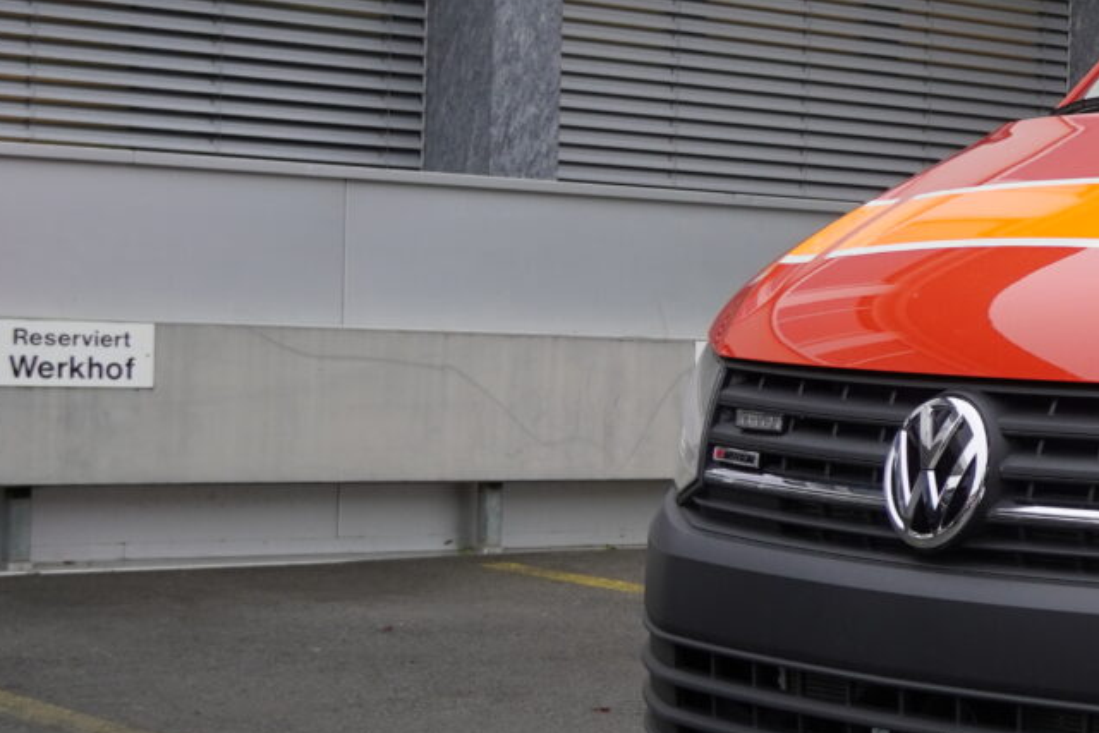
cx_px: 1582
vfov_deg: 13.2
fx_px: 3160
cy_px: 398
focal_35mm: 104
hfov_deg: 17.9
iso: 200
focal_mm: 23
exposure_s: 1/160
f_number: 4
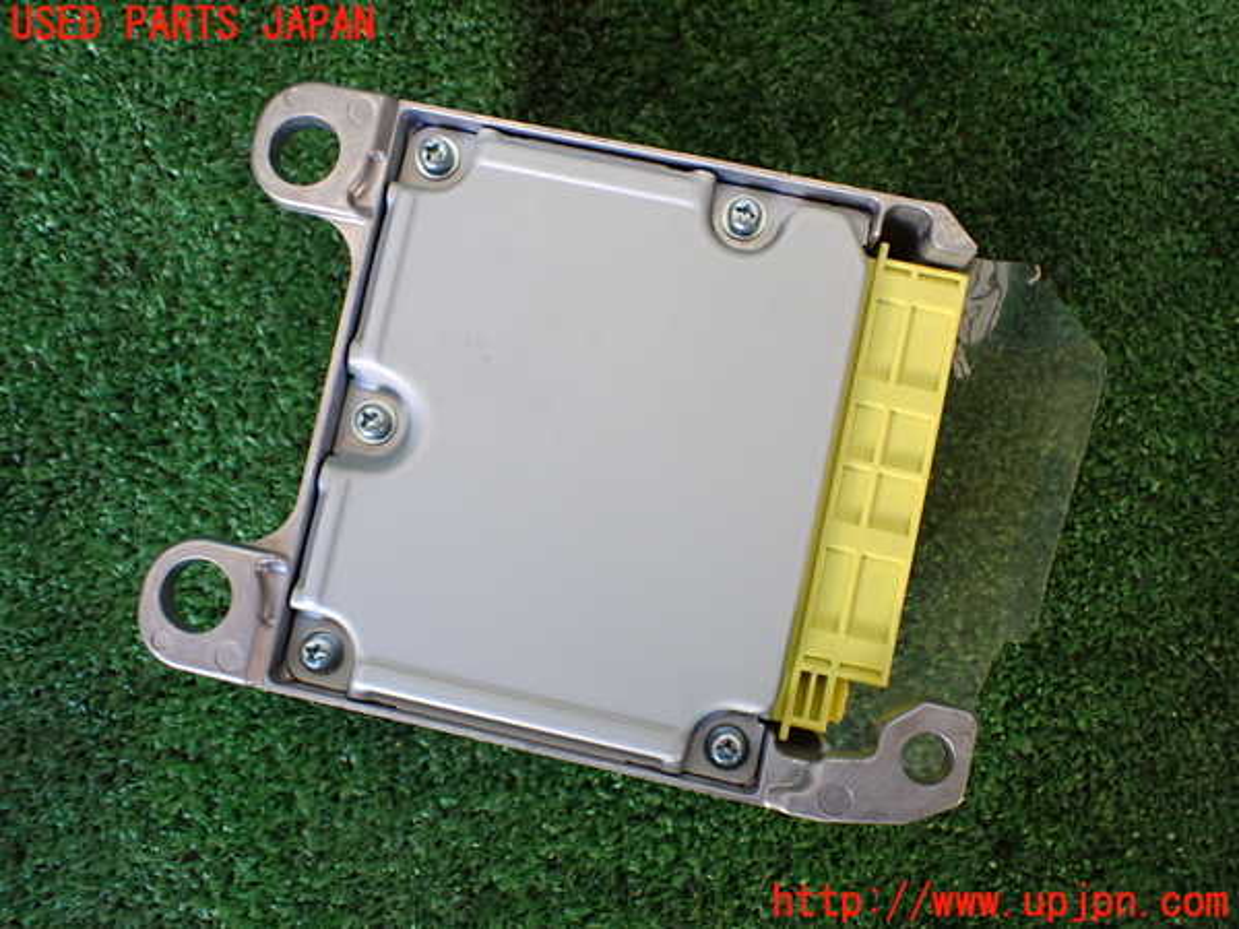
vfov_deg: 46.8
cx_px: 620
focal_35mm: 30
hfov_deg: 60.0
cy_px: 464
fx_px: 1074
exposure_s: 1/125
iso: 640
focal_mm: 5.4
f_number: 2.3
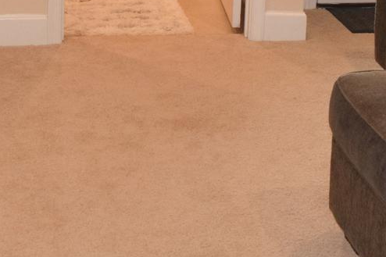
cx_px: 224
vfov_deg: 11.6
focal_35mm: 112
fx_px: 1200
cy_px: -140
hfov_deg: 18.3
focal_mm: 18
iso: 800
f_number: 4.5
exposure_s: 1/80
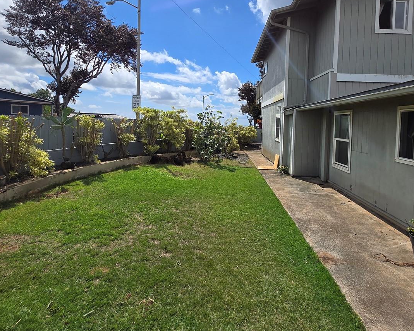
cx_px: 226
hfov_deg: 83.1
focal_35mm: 19
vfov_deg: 70.2
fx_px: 233
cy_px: 134
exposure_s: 1/1894
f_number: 2.2
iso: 25
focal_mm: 1.7
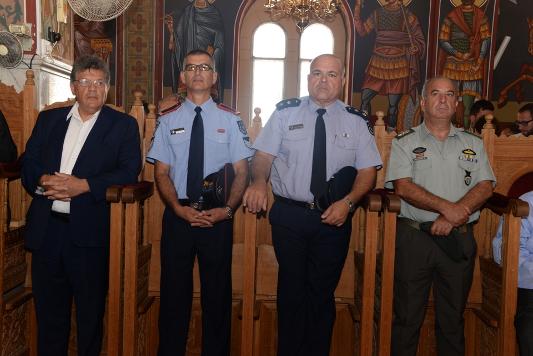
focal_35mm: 46
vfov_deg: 29.3
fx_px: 681
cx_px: 266
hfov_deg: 42.7
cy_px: 178
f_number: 7.1
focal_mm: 46
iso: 1000
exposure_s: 1/60
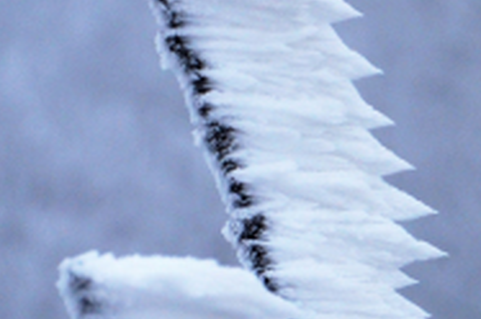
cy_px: 311
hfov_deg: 3.8
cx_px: 718
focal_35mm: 541
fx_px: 7216
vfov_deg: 2.5
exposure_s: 1/800
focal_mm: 66
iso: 160
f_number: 6.3
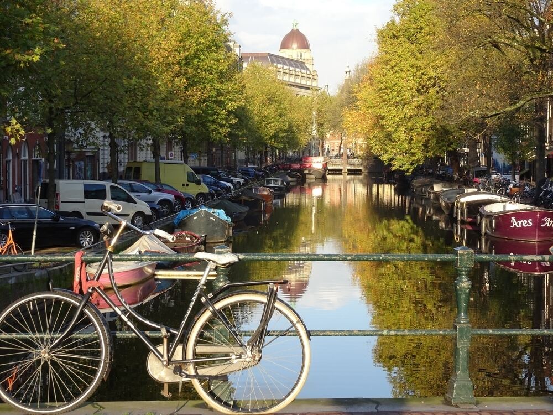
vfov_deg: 18.9
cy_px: 208
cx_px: 276
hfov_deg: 25.0
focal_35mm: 78
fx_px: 1246
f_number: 5
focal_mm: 13.26
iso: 80
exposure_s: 1/125
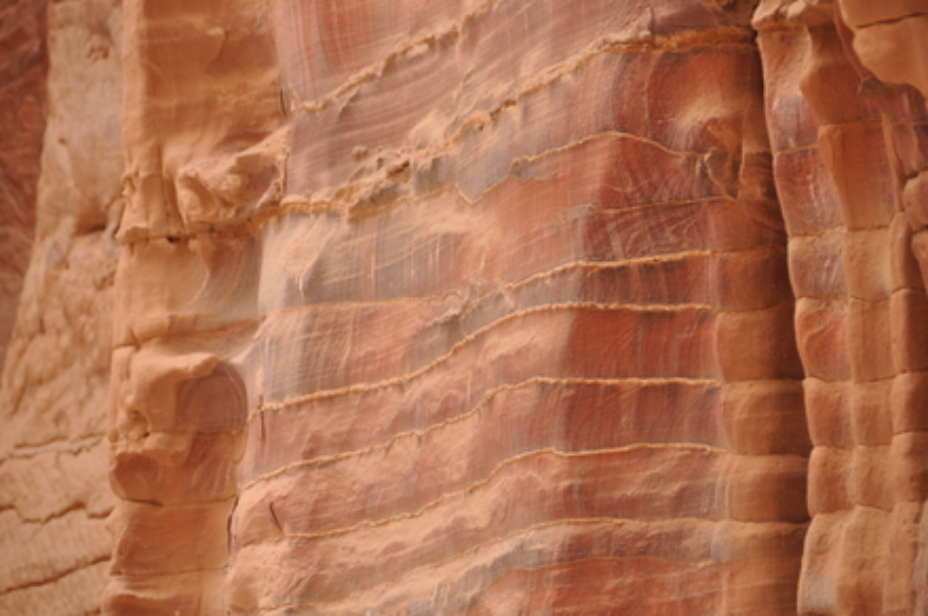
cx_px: 464
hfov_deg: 8.1
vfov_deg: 5.4
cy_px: 308
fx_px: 6564
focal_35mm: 255
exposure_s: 1/100
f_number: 5.6
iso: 200
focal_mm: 170
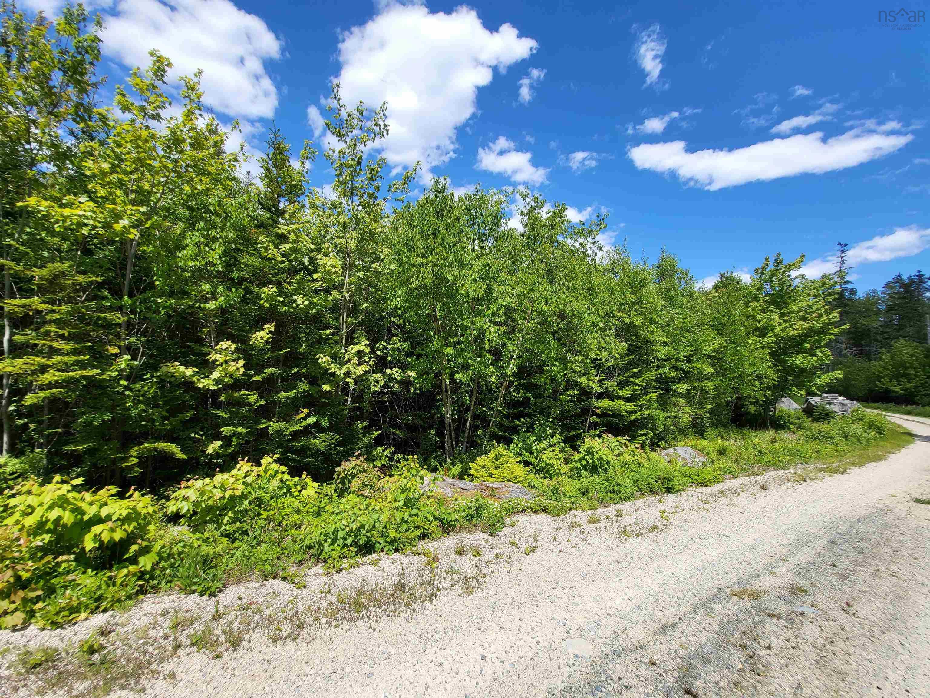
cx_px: 465
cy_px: 349
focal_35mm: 13
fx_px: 349
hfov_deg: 106.2
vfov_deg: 89.9
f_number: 2.2
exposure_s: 1/957
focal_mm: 1.74
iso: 32
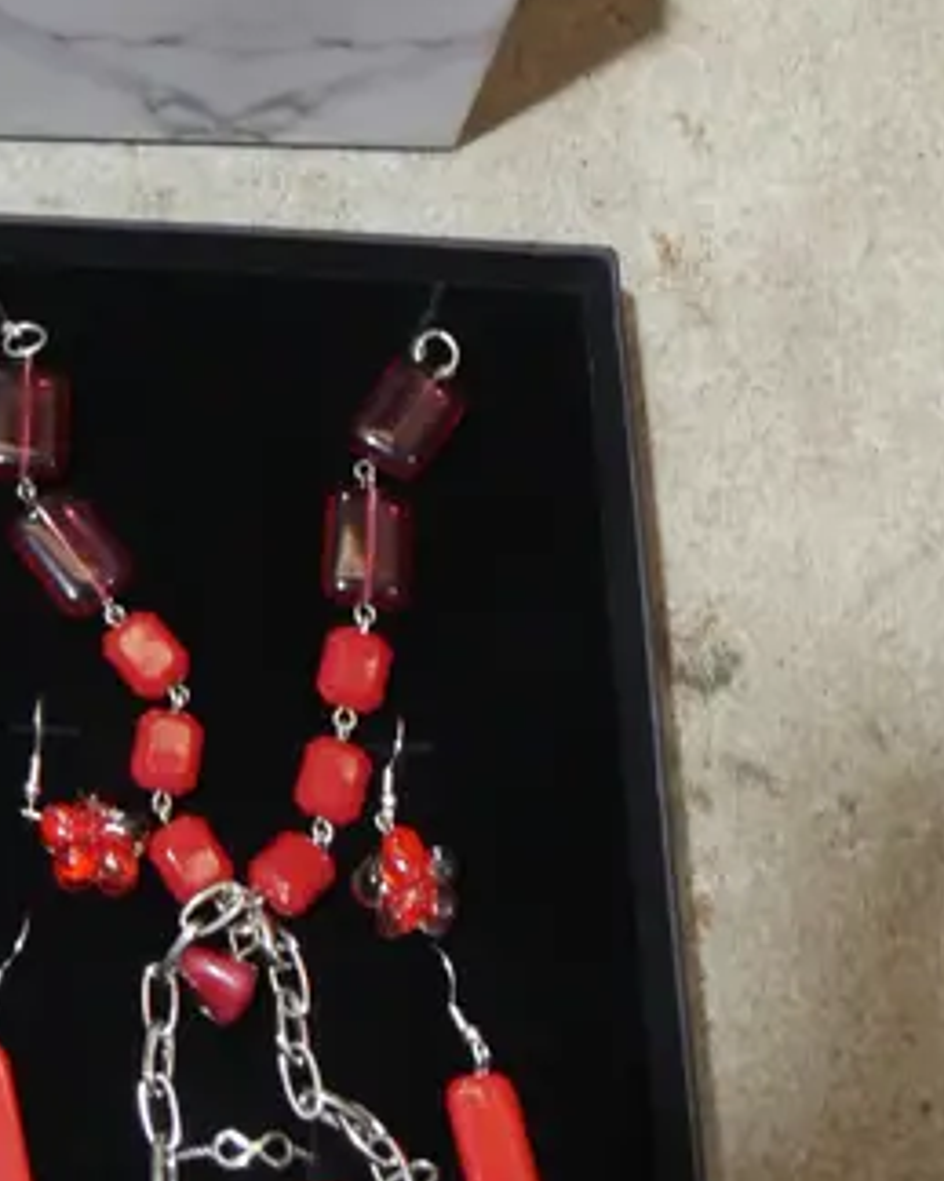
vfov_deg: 16.6
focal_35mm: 111
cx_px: -261
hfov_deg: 13.4
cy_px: -204
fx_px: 3878
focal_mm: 18
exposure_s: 1/60
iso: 500
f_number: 4
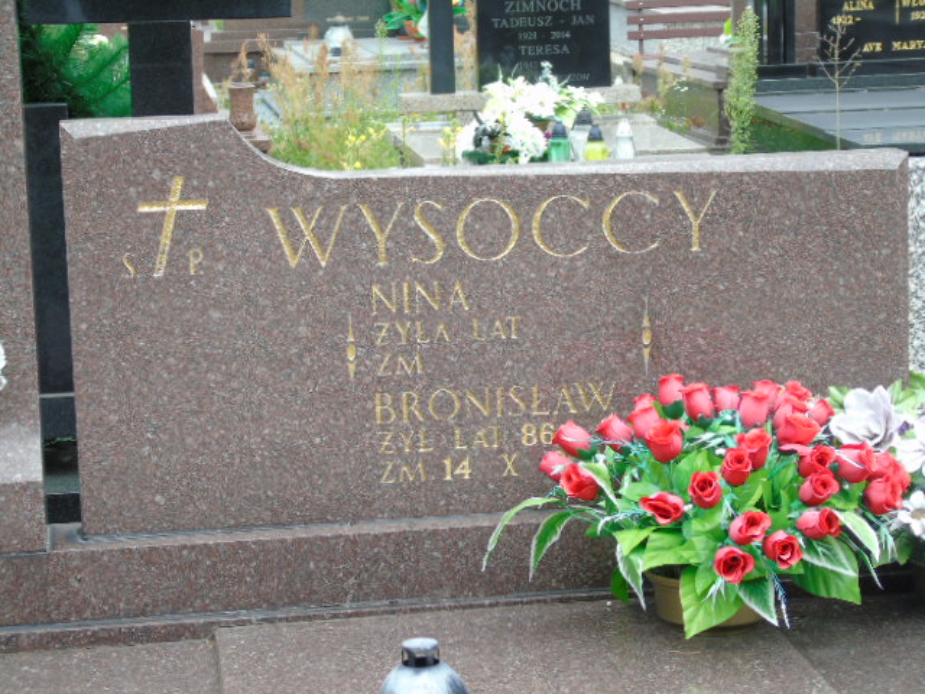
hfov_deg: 20.9
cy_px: 347
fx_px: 2512
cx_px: 462
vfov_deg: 15.7
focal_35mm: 94
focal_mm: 17
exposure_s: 1/160
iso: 80
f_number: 4.3
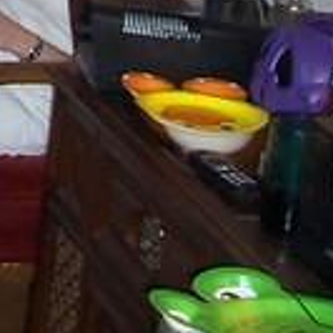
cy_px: -318
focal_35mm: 157
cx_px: -220
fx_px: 1709
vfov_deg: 10.3
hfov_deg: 10.6
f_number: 2.8
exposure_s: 1/60
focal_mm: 5.6
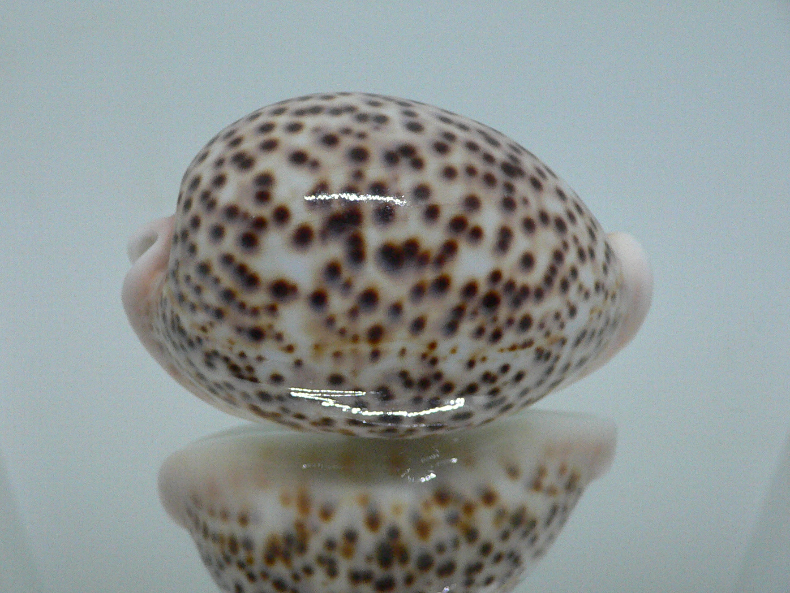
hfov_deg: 46.8
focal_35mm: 40
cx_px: 363
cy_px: 303
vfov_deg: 36.0
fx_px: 913
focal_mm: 4.6
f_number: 2.8
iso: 200
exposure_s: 1/60
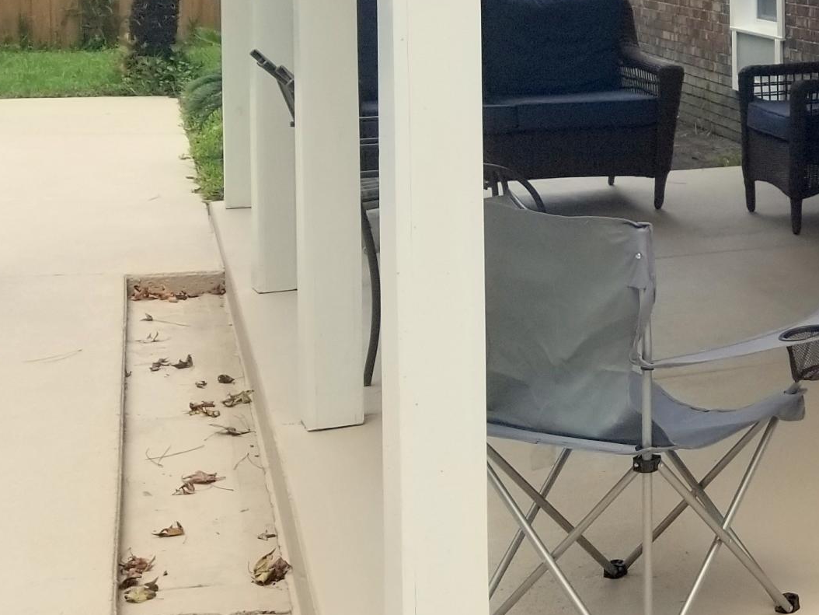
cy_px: 33
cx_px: 1118
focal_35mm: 74
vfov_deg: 19.5
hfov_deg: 22.9
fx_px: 1751
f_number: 1.7
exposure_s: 1/768
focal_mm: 4.25
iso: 50
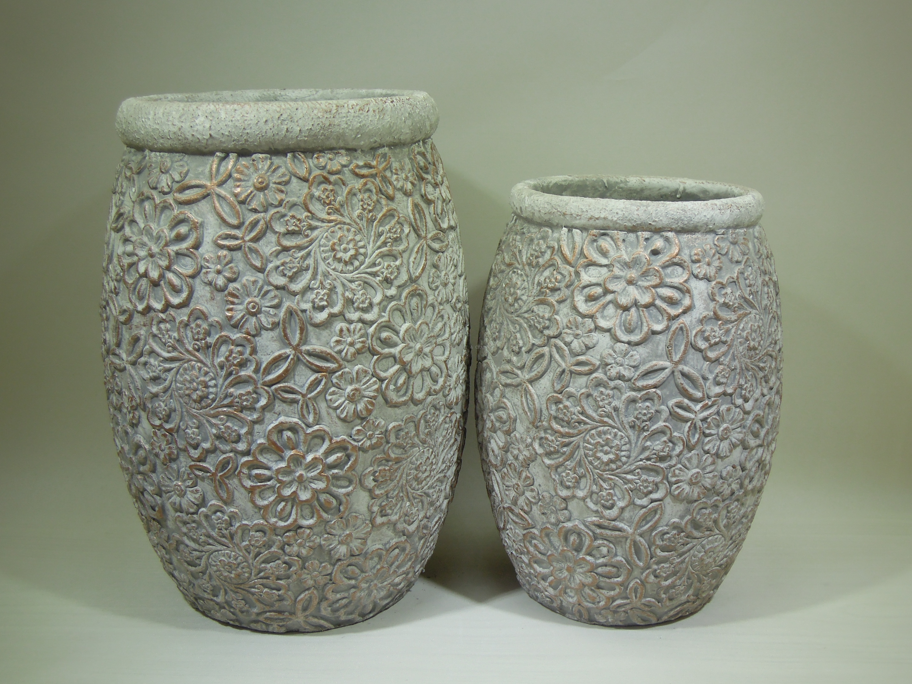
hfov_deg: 41.2
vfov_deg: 31.5
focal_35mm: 46
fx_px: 1212
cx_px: 456
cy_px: 347
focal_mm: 8.1
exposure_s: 1/250
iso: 160
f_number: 3.5
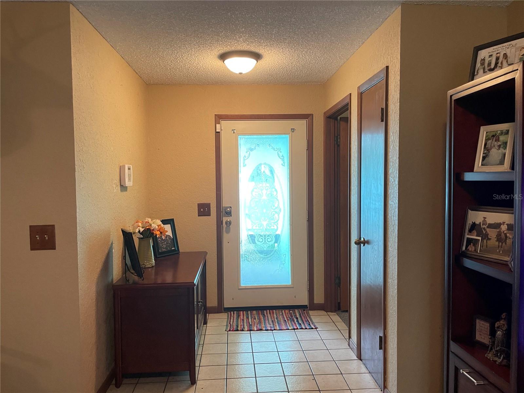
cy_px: 196
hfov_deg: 67.3
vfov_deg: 53.1
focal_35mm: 26
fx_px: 394
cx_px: 262
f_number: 1.6
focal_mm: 4.2
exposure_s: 1/60
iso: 250
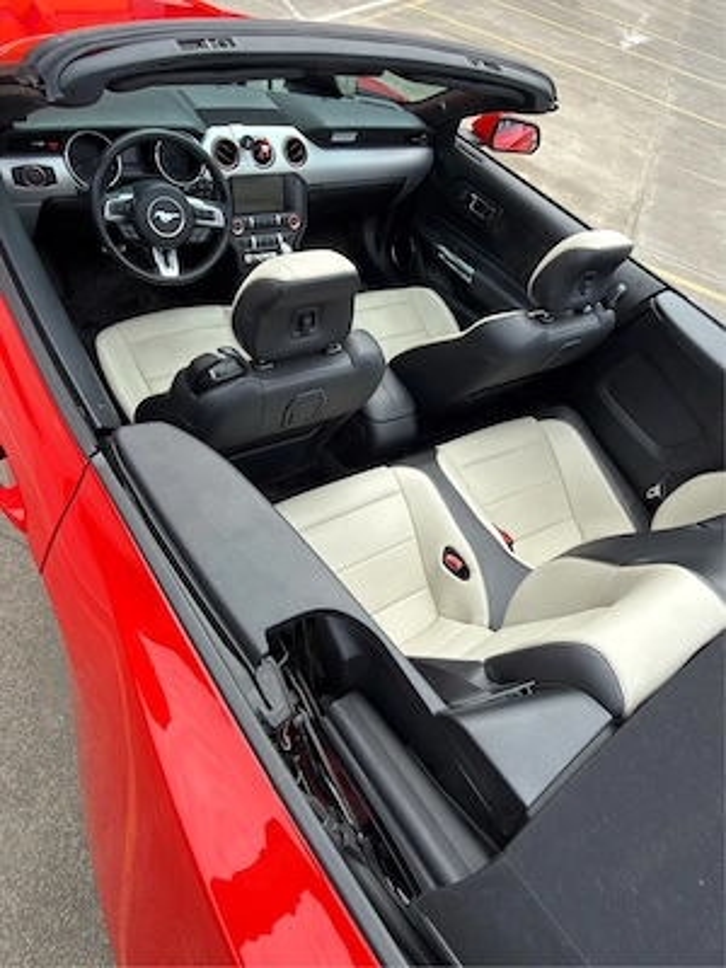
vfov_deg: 81.7
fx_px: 559
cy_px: 484
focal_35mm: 20
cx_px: 363
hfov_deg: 66.0
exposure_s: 1/269
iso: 16
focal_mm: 2.22
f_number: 2.2
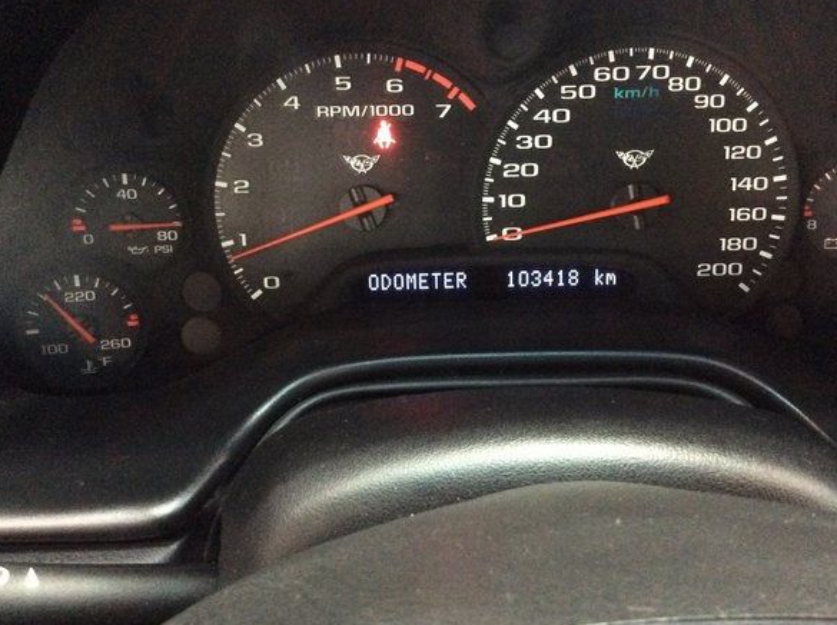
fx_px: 845
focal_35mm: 35
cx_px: 426
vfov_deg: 40.6
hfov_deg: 52.7
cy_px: 306
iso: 640
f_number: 2.4
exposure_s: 1/15
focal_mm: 3.3
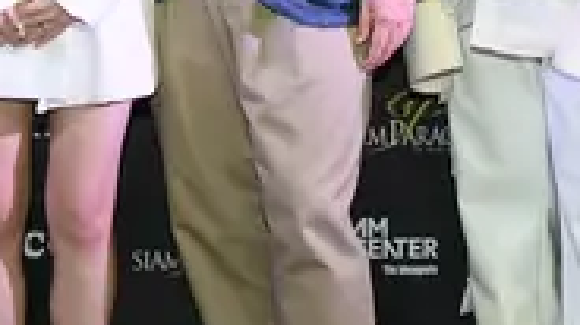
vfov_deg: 9.1
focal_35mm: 129
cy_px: -158
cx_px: 233
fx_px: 1982
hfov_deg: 16.6
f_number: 4
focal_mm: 29
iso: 1000
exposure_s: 1/125
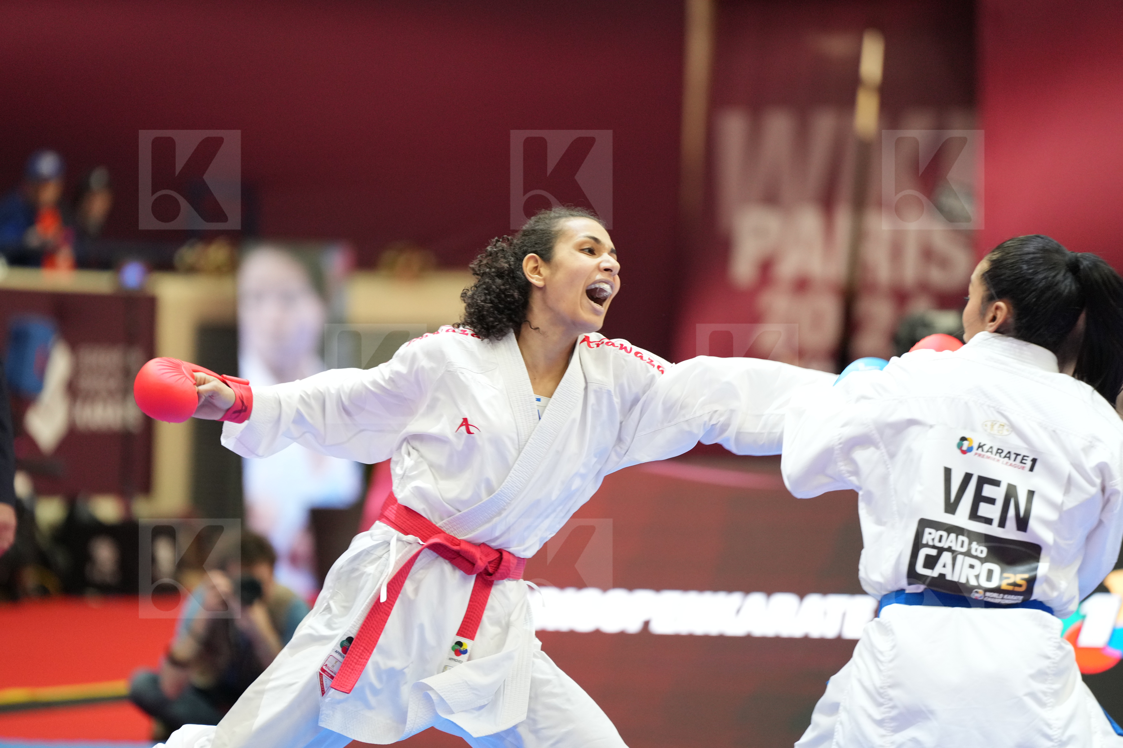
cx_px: 562
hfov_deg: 10.3
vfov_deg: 6.9
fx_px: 6238
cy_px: 374
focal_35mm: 200
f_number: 2.8
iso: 2500
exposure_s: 1/1000
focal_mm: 200
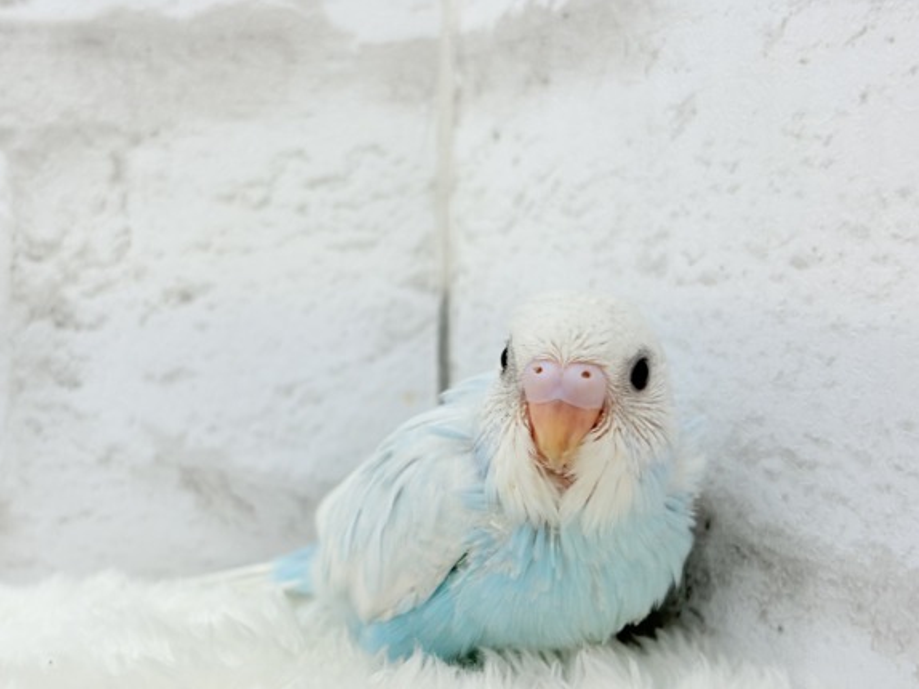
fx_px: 1539
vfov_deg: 25.2
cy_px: 381
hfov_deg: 33.2
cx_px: 410
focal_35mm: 58
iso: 64
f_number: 1.6
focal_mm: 5.96
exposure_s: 1/100
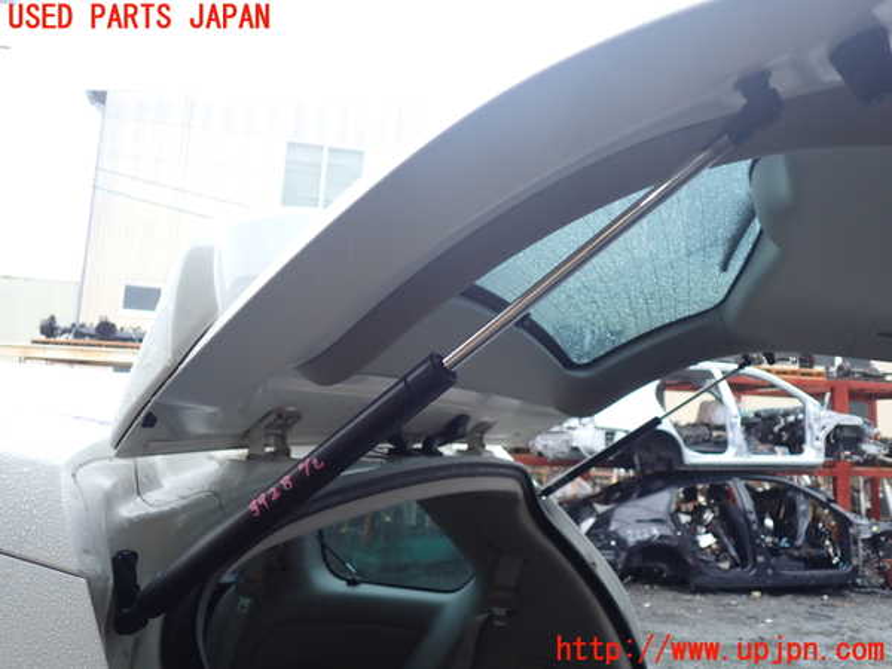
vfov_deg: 46.8
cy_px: 334
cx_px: 446
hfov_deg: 60.0
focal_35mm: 30
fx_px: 773
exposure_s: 1/60
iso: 200
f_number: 2.3
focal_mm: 5.4
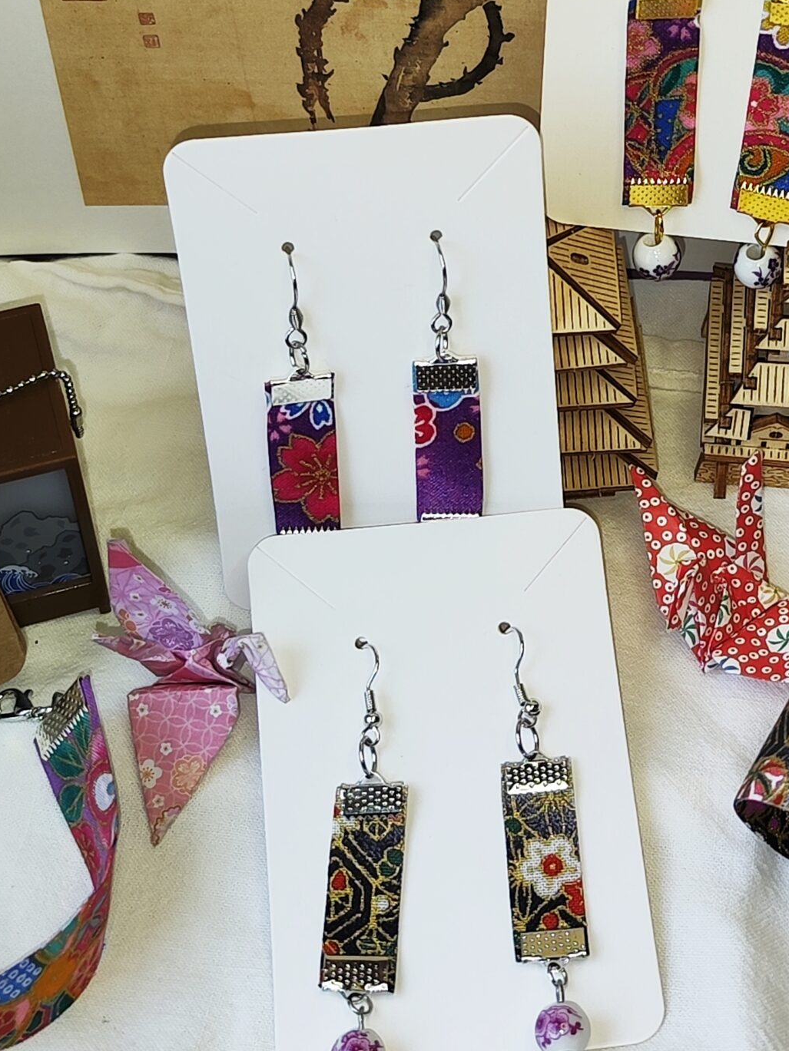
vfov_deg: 43.2
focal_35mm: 43
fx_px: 1307
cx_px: 545
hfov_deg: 33.2
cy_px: 339
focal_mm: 7.01
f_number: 1.69
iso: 225
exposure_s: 1/100
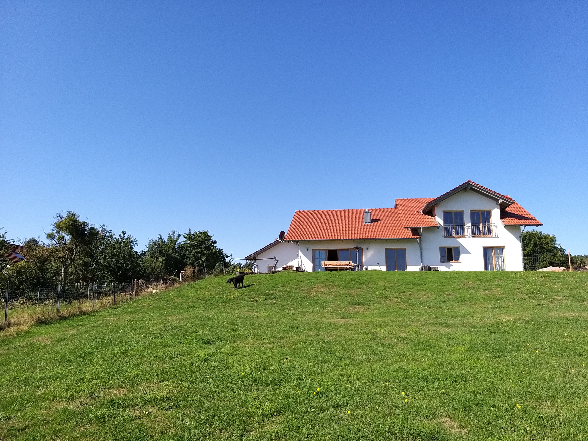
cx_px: 294
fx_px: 459
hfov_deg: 65.3
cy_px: 220
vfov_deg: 51.4
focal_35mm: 27
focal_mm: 3.93
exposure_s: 1/1765
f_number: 1.7
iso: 50
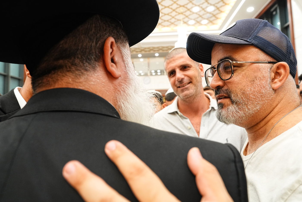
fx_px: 201
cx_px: 151
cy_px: 101
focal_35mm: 24
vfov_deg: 53.2
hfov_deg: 73.7
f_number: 5
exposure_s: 1/250
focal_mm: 24
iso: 2500
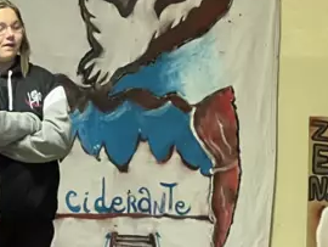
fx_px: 2295
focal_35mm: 242
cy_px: 124
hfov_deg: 8.2
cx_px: 80
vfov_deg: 6.2
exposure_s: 1/25
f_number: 2.8
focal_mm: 9
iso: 800
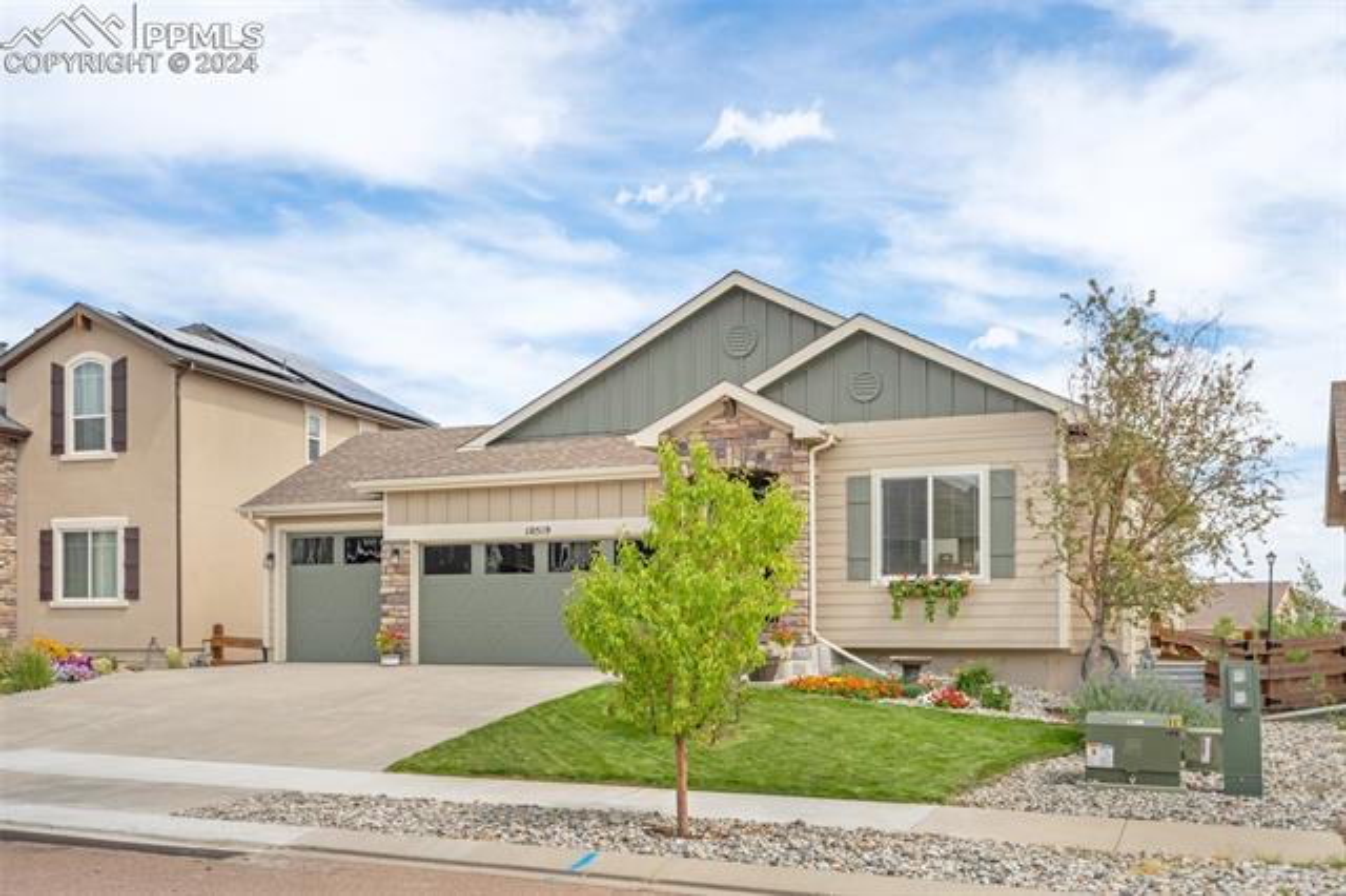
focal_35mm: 35
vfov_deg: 37.8
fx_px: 1308
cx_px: 673
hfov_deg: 54.5
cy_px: 448
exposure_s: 1/400
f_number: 6.3
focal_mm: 35
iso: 250
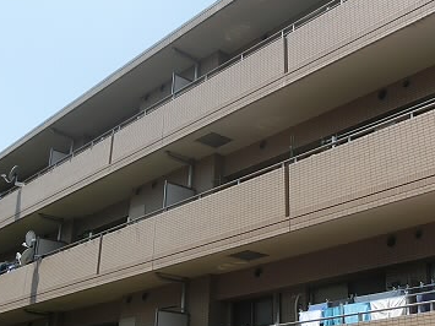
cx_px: 273
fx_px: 616
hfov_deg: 38.7
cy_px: 145
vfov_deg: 29.6
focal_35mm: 49
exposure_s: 1/800
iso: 80
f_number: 3
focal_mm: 4.24
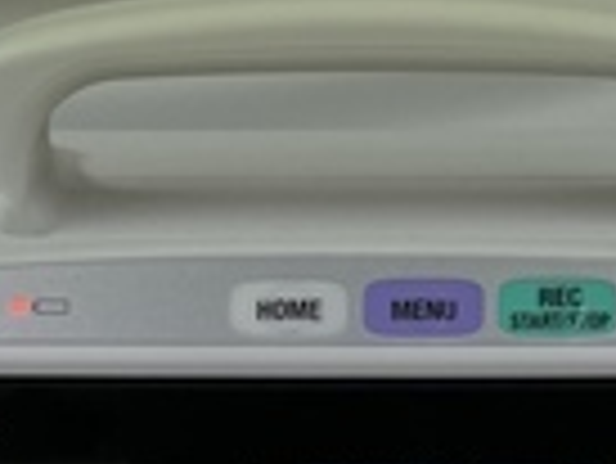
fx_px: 1354
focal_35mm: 76
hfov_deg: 25.6
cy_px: 653
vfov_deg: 17.8
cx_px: 373
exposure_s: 1/100
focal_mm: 4.2
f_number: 1.6
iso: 50
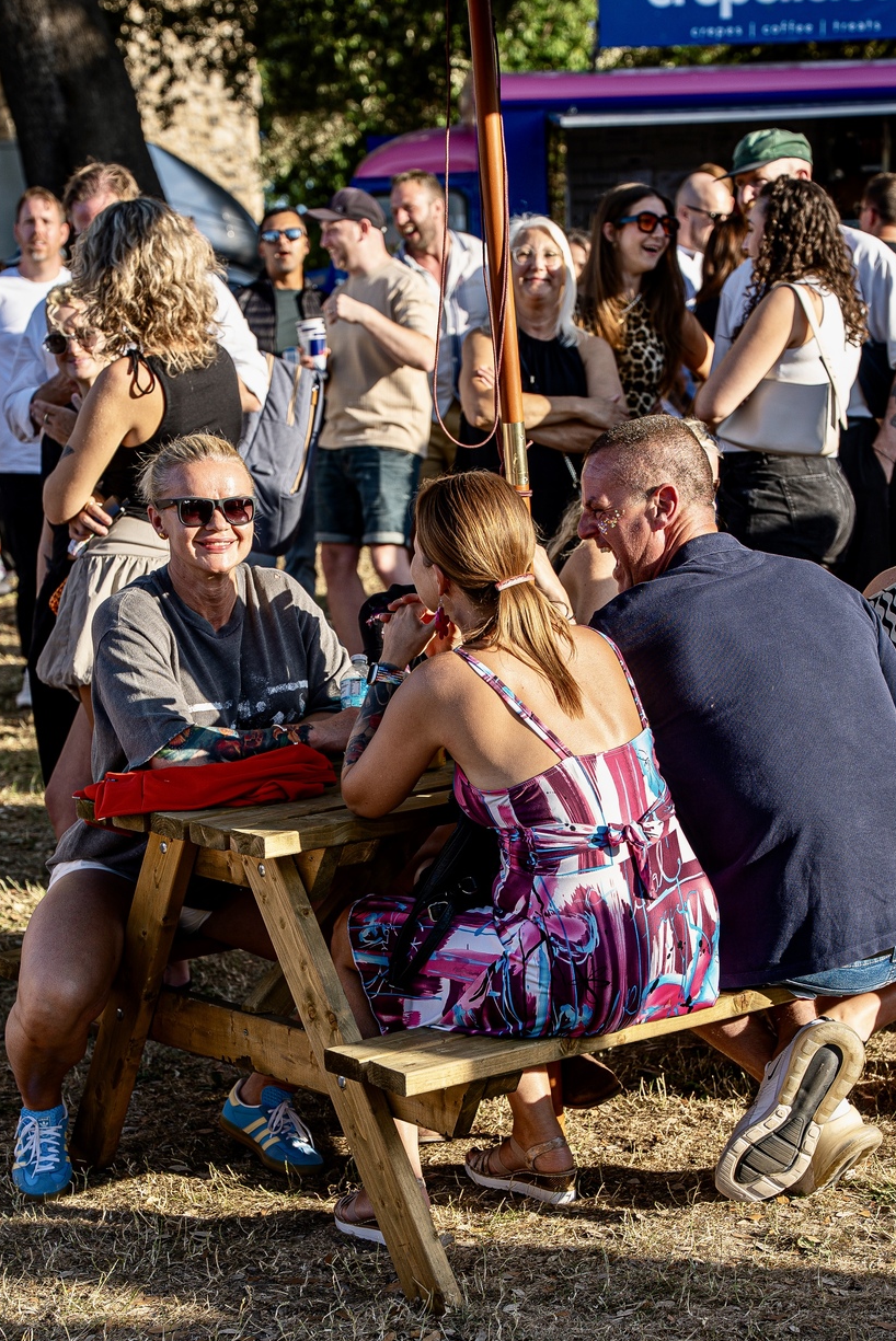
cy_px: 776
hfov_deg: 17.7
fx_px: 2871
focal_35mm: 77
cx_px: 459
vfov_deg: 26.3
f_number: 4
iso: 80
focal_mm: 63
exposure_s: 1/250
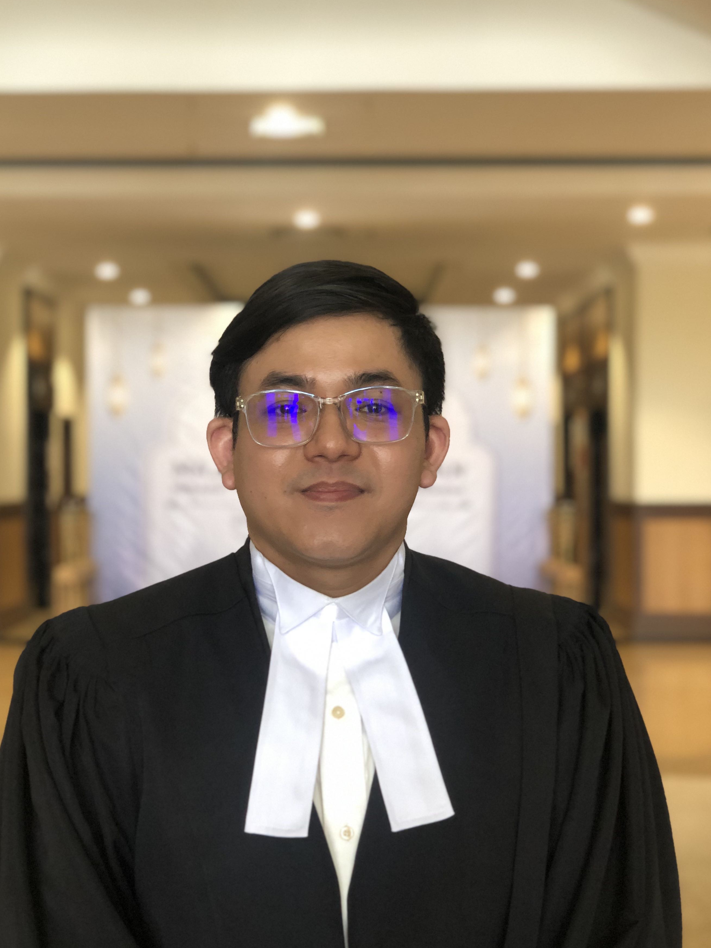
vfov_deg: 32.2
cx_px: 324
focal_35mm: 60
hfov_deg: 24.4
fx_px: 1643
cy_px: 518
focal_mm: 6
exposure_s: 1/25
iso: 125
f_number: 2.4
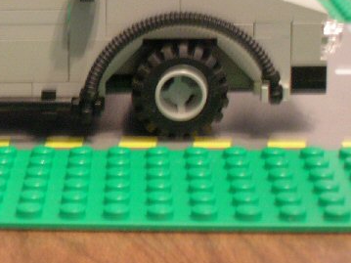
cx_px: -19
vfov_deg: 10.3
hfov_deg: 13.6
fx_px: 1450
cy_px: 70
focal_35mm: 143
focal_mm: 11
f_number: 3.8
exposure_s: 1/1.5
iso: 200
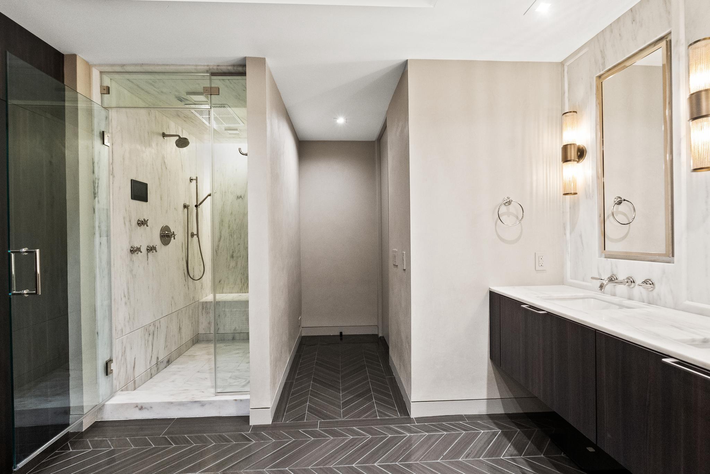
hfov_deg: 96.7
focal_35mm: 16
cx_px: 355
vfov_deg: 73.8
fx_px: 316
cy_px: 237
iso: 3200
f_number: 5.6
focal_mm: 16
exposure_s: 1/25
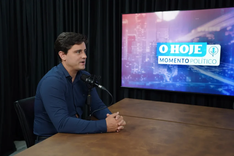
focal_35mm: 38
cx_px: 117
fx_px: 248
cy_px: 78
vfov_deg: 34.9
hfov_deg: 50.5
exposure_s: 1/30
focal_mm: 38.2
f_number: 2.8
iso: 160
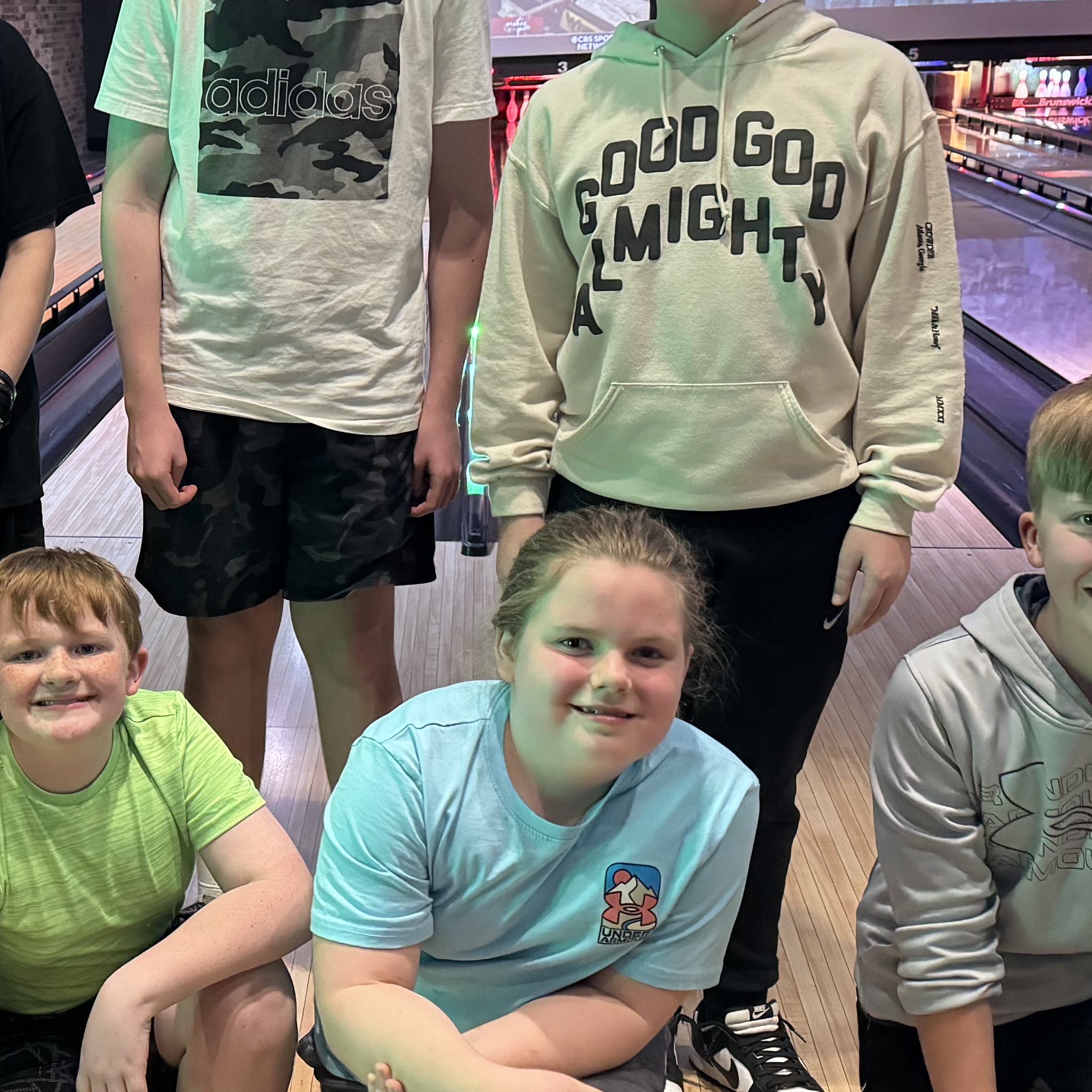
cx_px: 76
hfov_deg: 29.6
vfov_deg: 31.1
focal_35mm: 55
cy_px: 574
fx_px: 1963
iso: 1000
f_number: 1.78
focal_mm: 6.86
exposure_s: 1/38
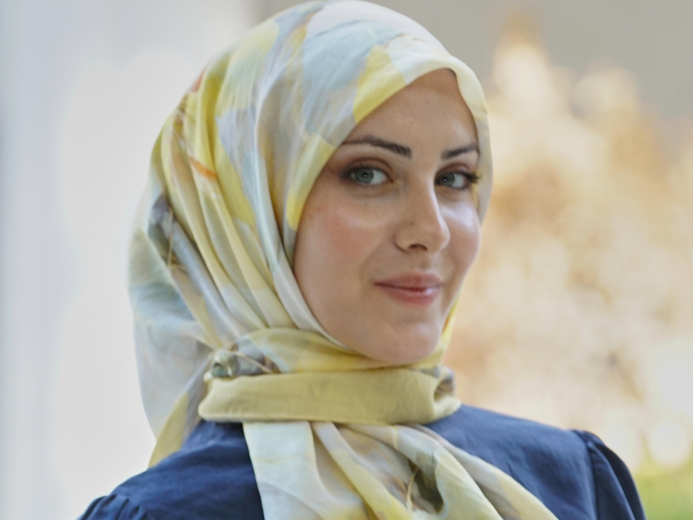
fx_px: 5065
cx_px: 341
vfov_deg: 5.9
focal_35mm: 253
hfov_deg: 7.8
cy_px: 420
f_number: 5
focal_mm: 168
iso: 500
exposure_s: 1/125
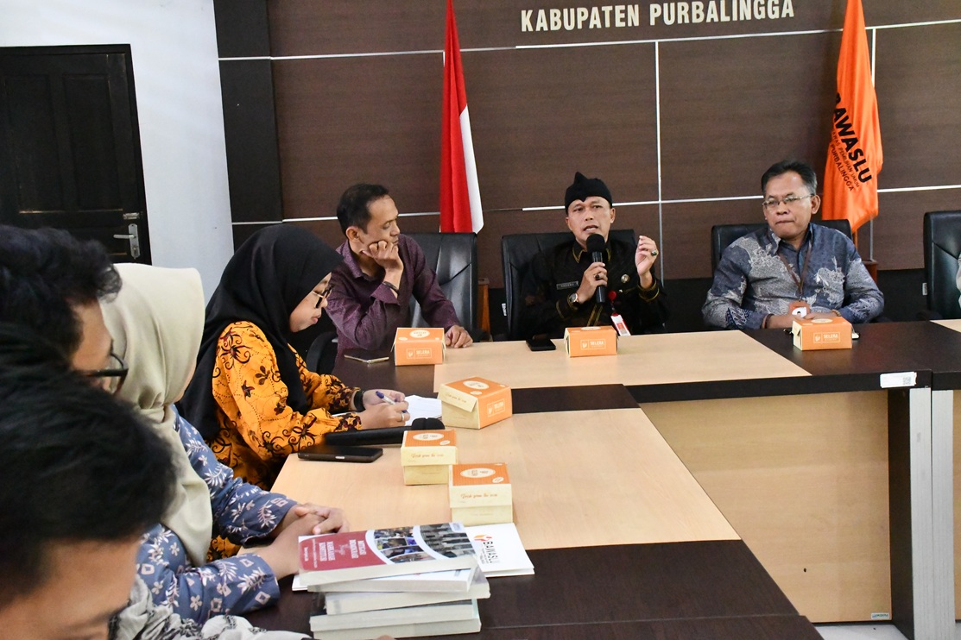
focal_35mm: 45
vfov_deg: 29.9
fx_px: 1201
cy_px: 320
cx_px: 480
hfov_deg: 43.6
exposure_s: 1/250
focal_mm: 30
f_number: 9
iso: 20000
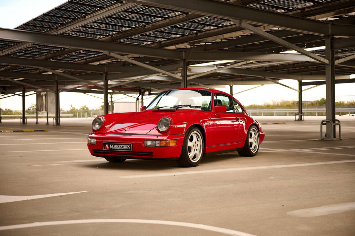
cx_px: 178
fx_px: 493
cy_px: 118
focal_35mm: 50
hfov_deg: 39.6
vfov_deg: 26.9
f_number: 2.8
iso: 800
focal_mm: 50
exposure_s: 1/1600
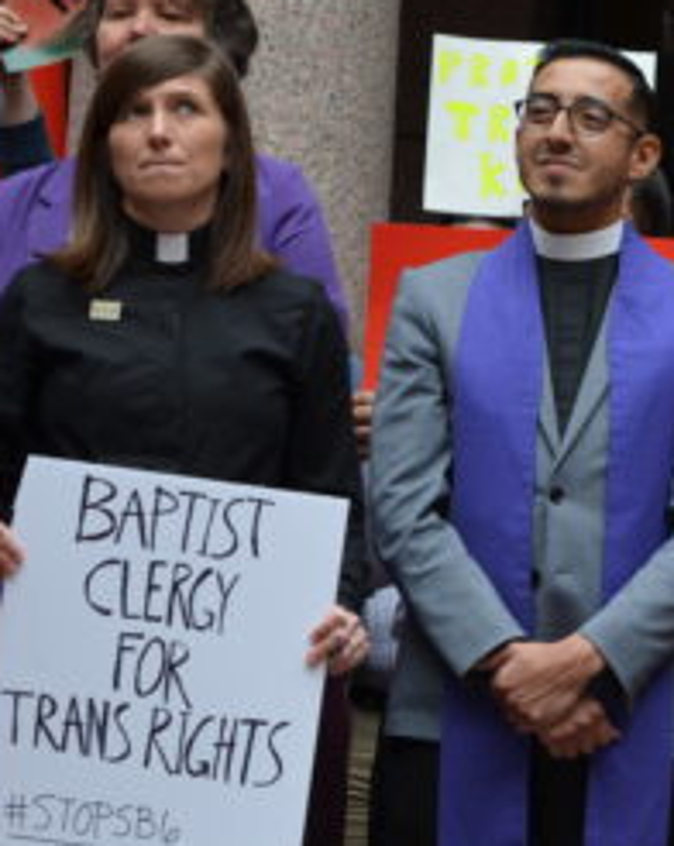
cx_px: 729
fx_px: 4728
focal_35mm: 189
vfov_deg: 10.2
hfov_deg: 8.1
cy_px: 478
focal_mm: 55
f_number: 5.6
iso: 200
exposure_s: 1/125
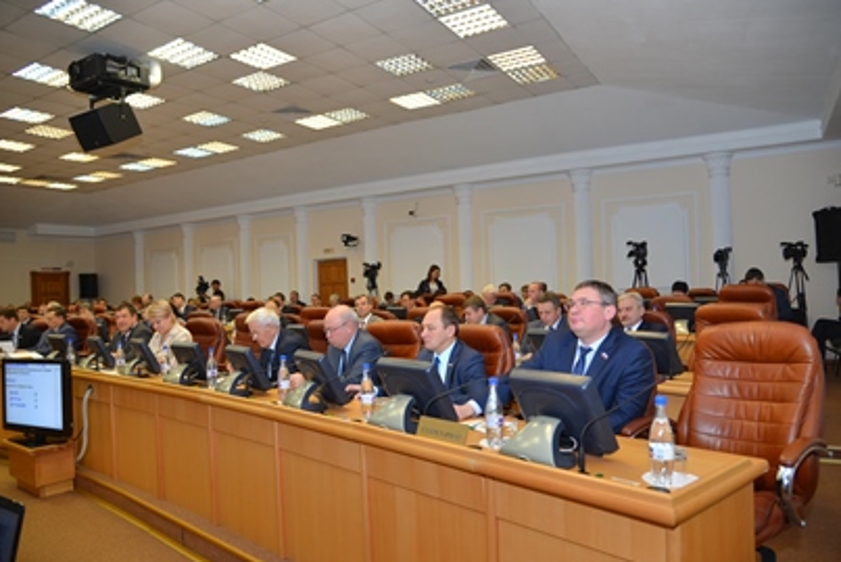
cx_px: 426
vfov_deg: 51.3
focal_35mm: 25
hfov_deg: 71.5
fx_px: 584
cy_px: 288
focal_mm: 24
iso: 320
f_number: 4
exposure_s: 1/60
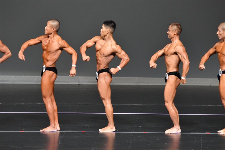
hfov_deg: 6.5
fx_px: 1968
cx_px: 112
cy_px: 75
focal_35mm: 315
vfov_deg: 4.4
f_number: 5.6
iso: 5000
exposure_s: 1/400
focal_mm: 210
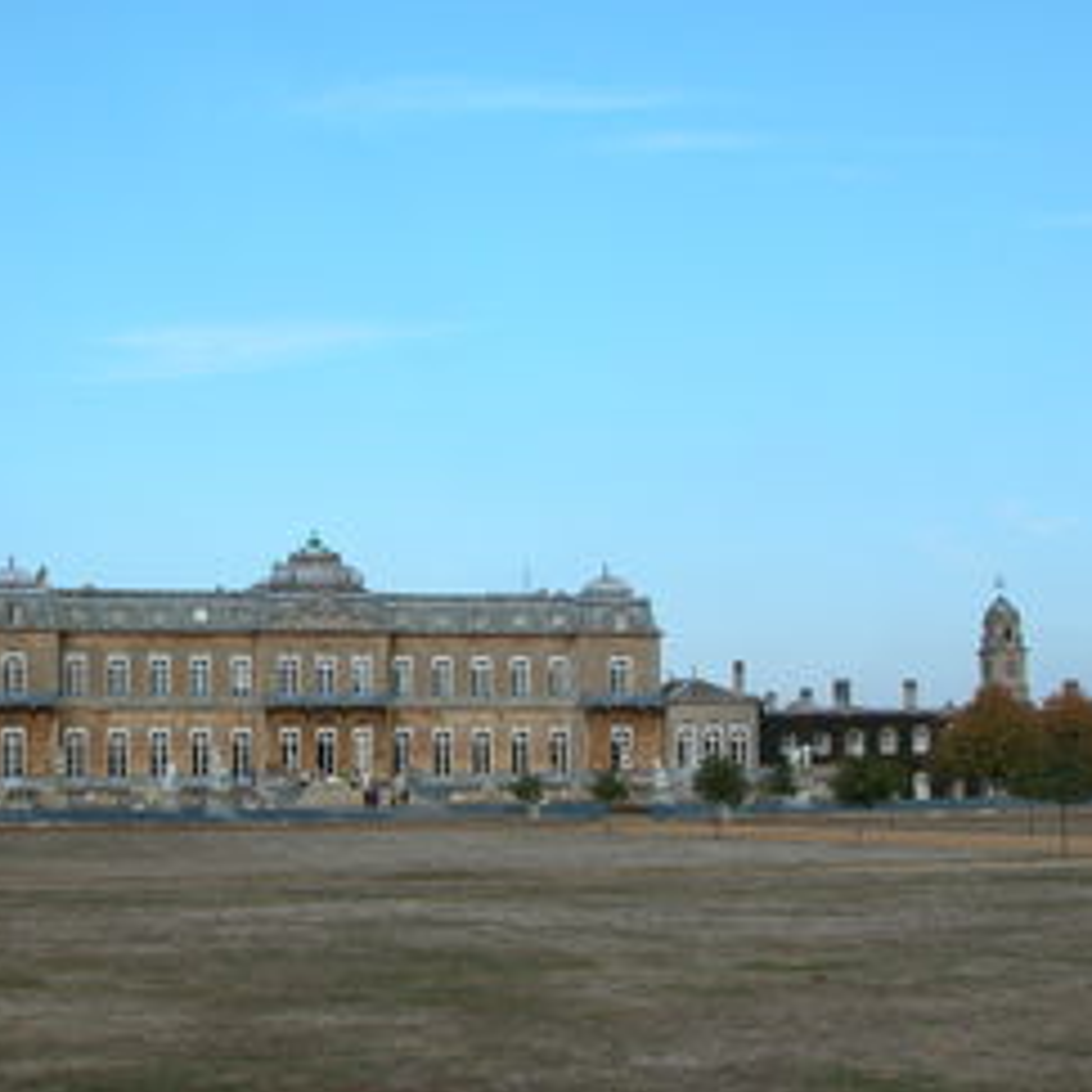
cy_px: 652
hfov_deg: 28.1
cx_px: 431
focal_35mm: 61
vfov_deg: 28.1
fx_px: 2177
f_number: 5.8
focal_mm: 10.7
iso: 100
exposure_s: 1/195
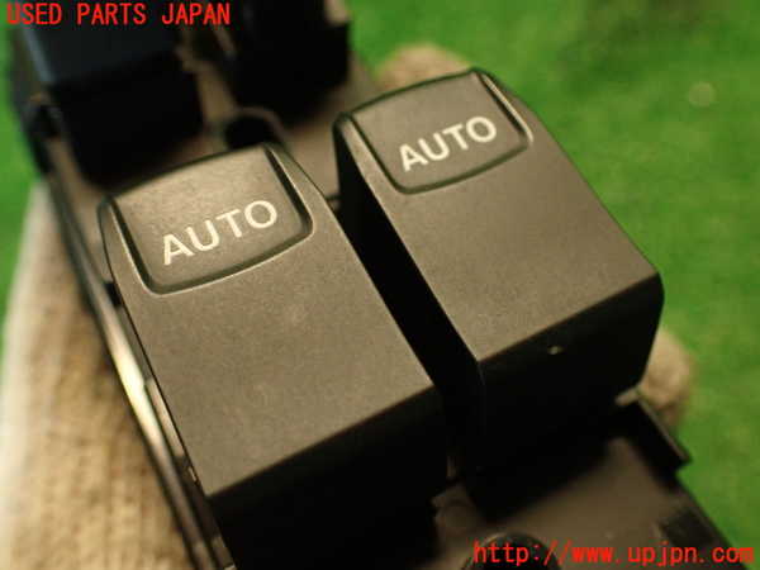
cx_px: 380
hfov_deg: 56.8
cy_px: 285
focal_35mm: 32
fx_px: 703
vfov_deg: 44.2
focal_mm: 5.79
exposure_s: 1/30
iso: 400
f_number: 2.4
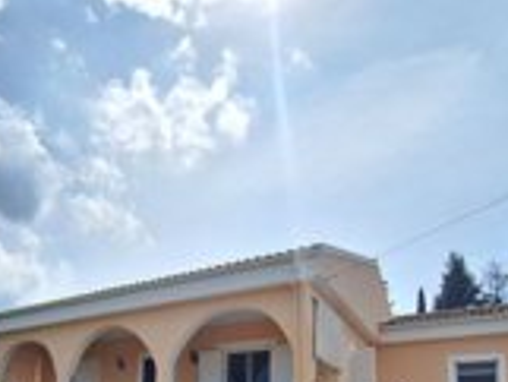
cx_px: 174
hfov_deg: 60.3
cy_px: 373
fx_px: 426
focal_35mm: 29
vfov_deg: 42.4
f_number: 2.2
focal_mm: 1.74
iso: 40
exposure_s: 1/3390
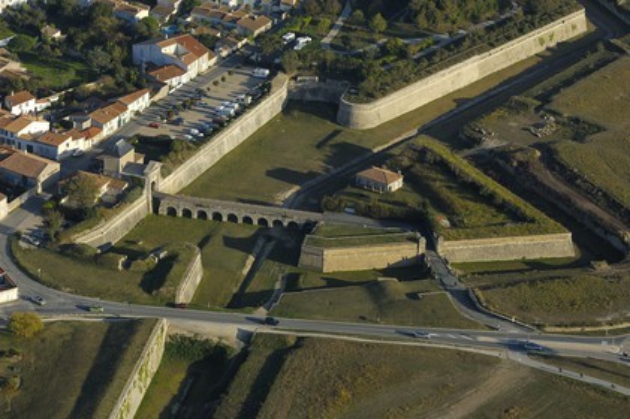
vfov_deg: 8.7
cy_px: 210
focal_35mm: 158
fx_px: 2754
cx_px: 315
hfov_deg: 13.1
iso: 100
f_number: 5
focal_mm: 105
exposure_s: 1/500
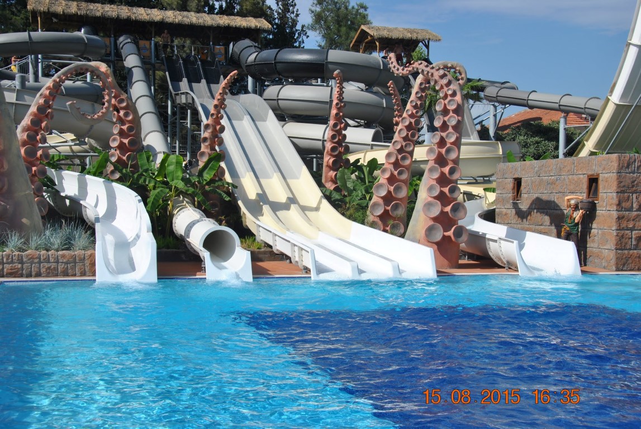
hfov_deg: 41.1
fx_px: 856
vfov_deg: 28.2
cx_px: 320
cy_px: 214
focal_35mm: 48
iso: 100
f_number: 9
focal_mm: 32
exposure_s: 1/400
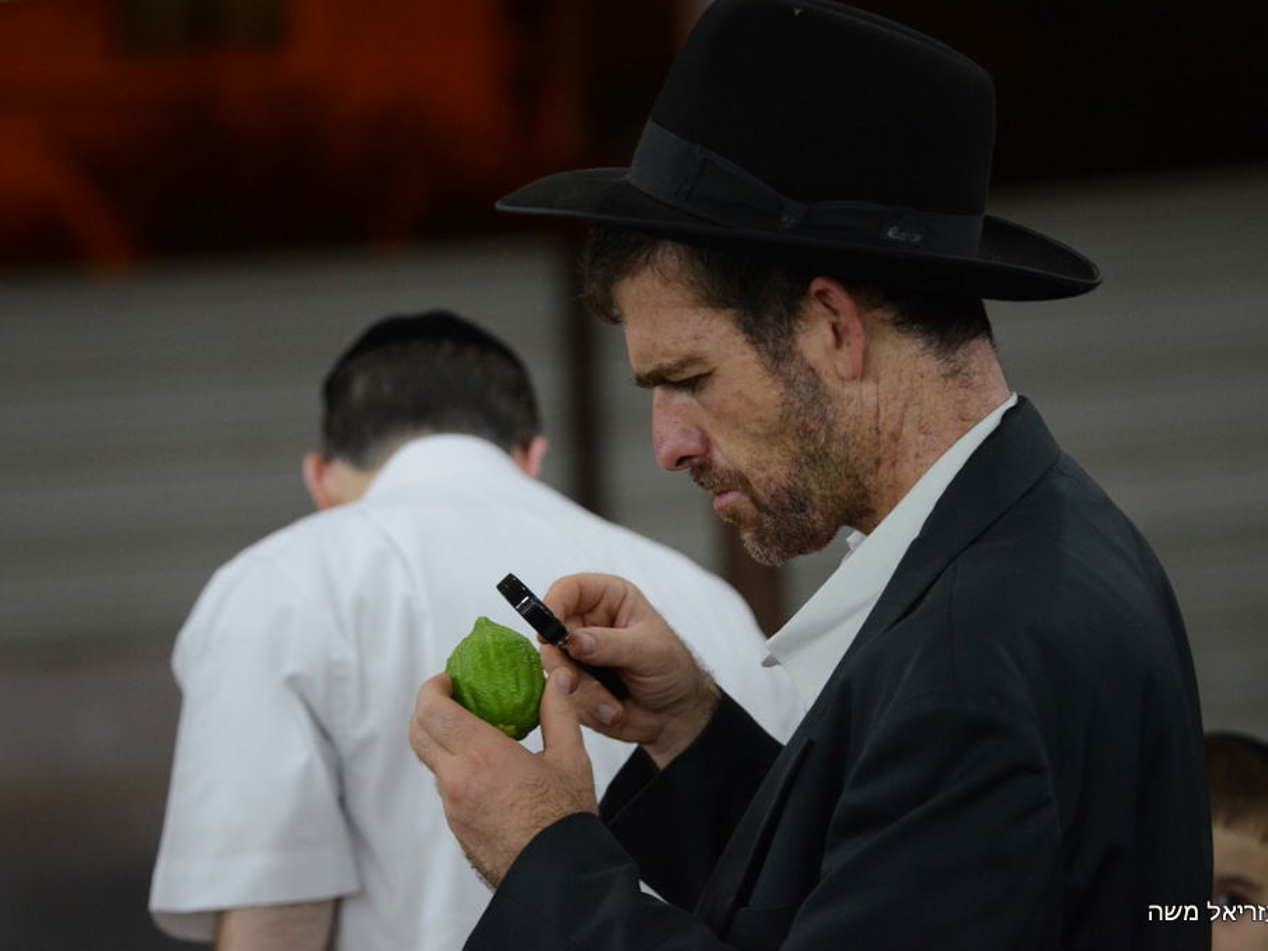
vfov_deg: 10.1
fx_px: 5385
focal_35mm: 147
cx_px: 598
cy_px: 475
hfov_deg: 13.4
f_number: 4
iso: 3200
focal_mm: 135
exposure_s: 1/160
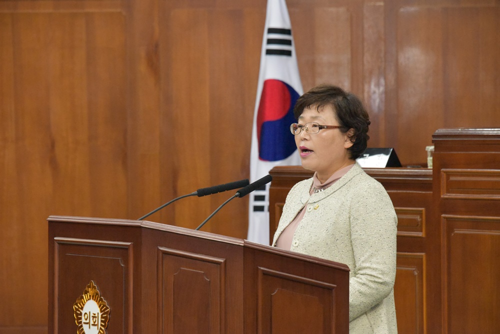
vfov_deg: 6.5
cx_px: 250
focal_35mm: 210
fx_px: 2917
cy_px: 167
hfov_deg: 9.8
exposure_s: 1/250
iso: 10000
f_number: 9
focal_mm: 210
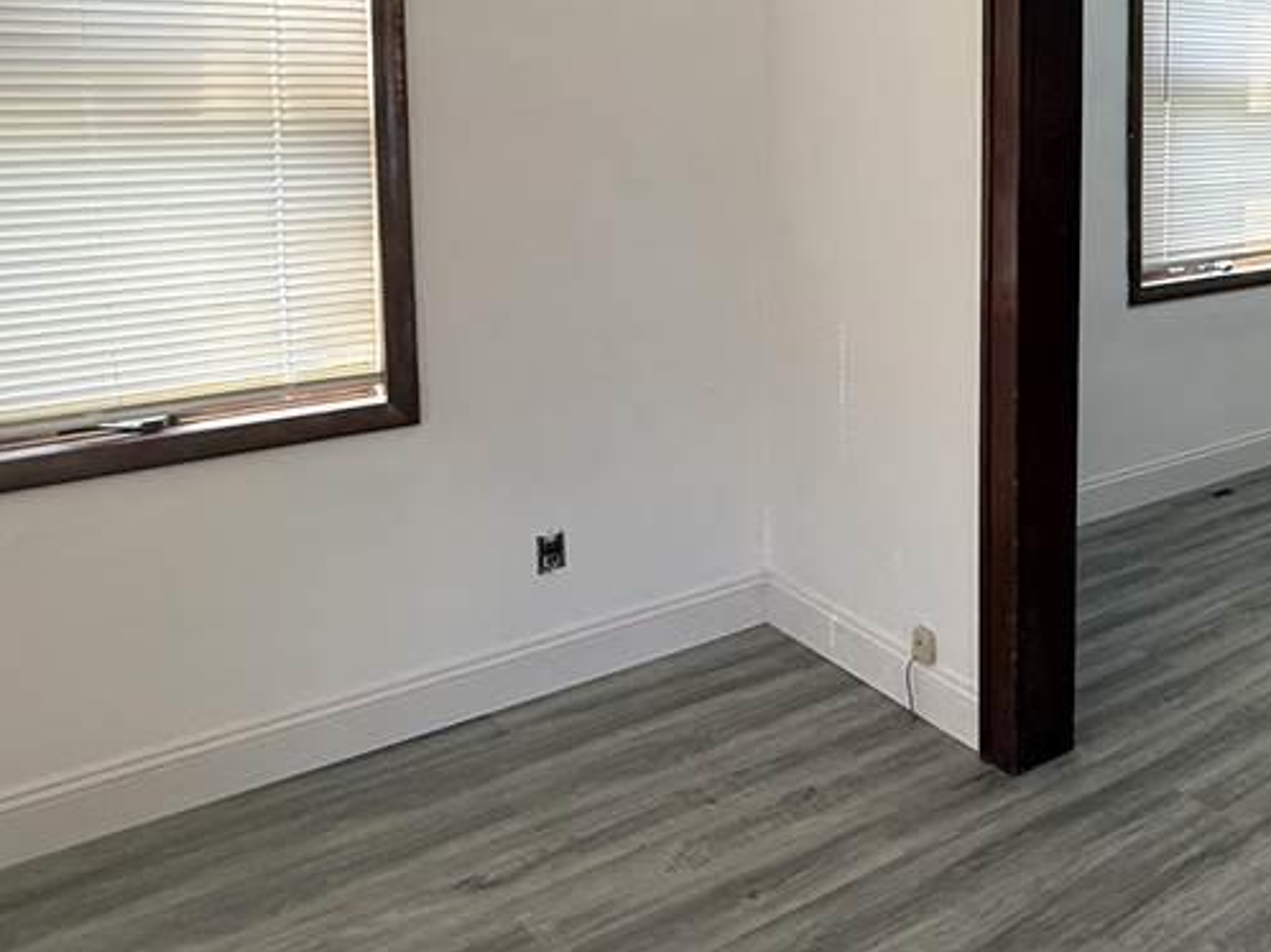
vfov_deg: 38.0
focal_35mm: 36
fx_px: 1321
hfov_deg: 43.1
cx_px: 1307
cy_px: 179
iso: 125
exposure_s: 1/120
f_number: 2.2
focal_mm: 2.22
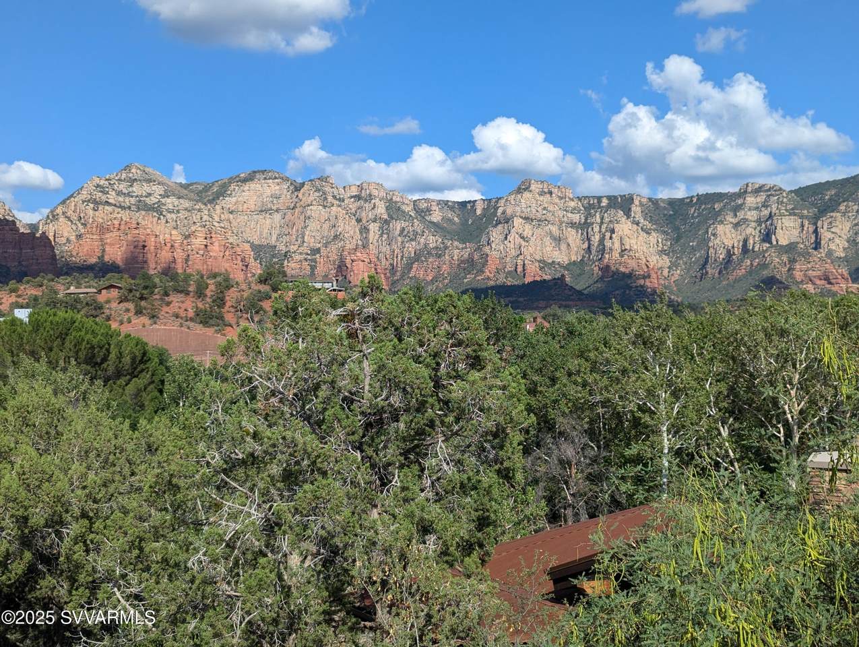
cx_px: 430
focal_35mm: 48
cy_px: 324
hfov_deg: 39.6
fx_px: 1193
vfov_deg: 30.3
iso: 46
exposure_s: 1/2710
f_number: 1.85
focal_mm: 6.81
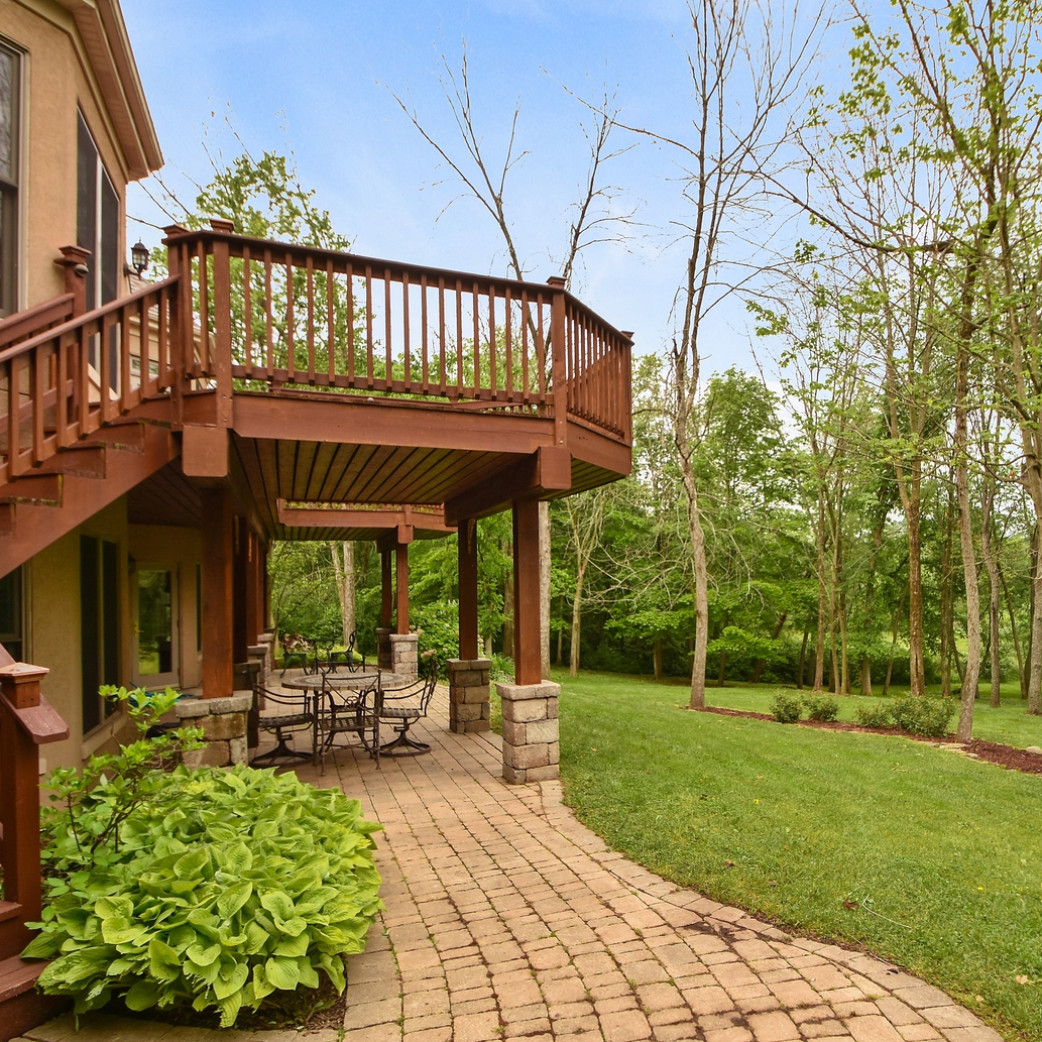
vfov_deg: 74.8
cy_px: 532
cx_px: 711
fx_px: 681
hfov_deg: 72.1
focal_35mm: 20
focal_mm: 10
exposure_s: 1/125
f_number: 7.1
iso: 200
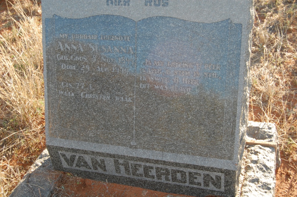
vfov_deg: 28.9
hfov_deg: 42.4
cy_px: 98
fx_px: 383
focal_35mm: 46
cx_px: 148
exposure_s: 1/125
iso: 320
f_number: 5.6
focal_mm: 31
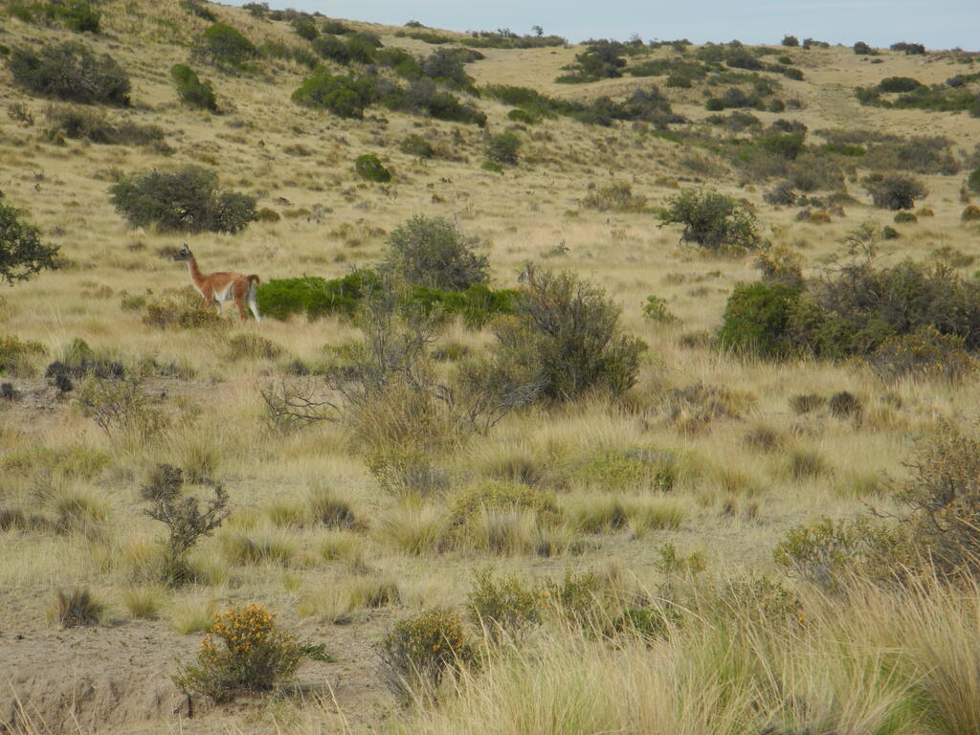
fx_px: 5662
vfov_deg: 7.4
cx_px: 490
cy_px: 368
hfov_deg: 9.9
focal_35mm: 200
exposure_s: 1/400
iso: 100
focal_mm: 42.6
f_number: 5.6
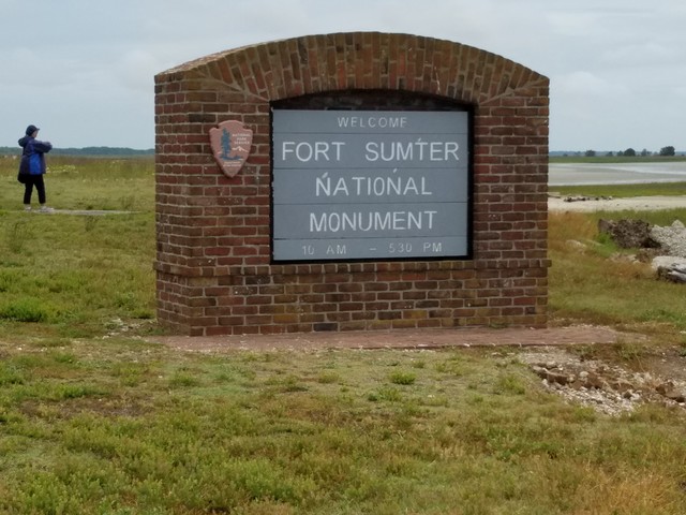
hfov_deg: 67.3
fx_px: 515
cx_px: 343
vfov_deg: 53.1
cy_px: 258
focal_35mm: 26
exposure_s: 1/3784
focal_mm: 4.2
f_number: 1.7
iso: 50
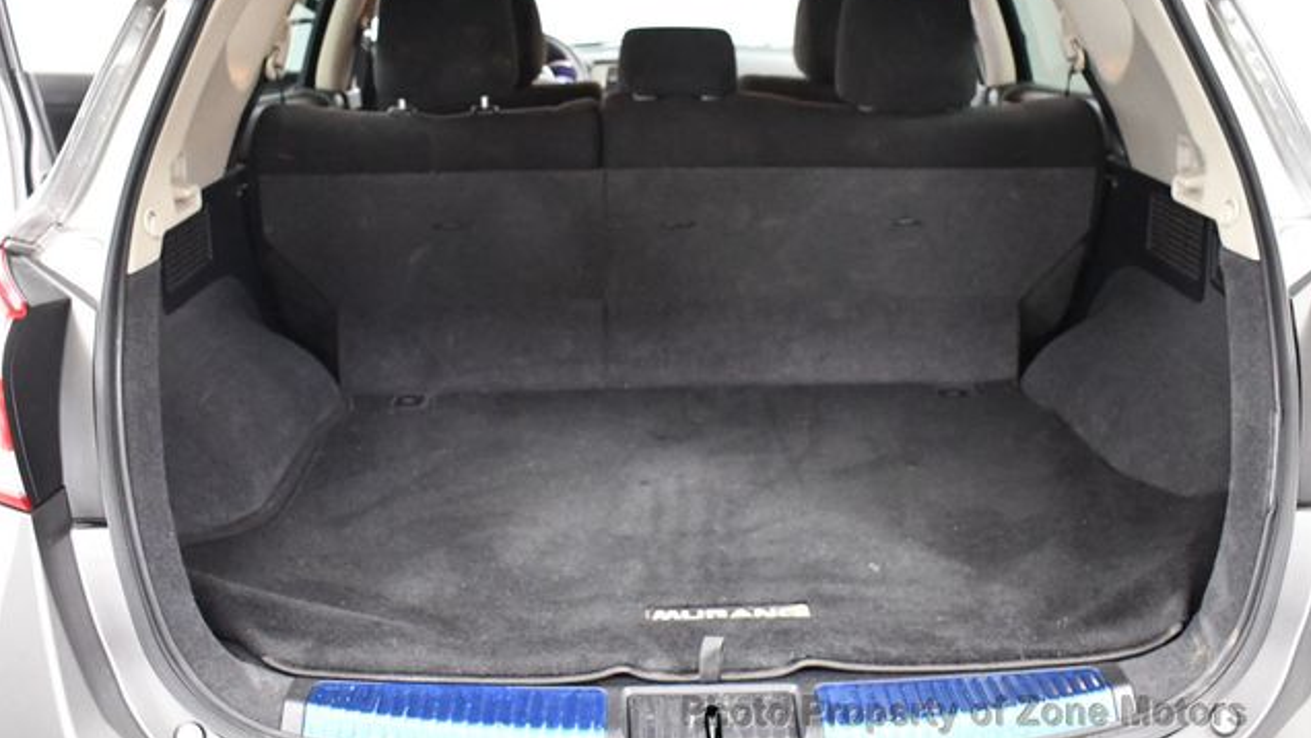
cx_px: 658
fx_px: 1321
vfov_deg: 31.2
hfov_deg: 52.8
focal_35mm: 38
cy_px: 311
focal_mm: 18
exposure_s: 1/60
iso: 4500
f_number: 3.5
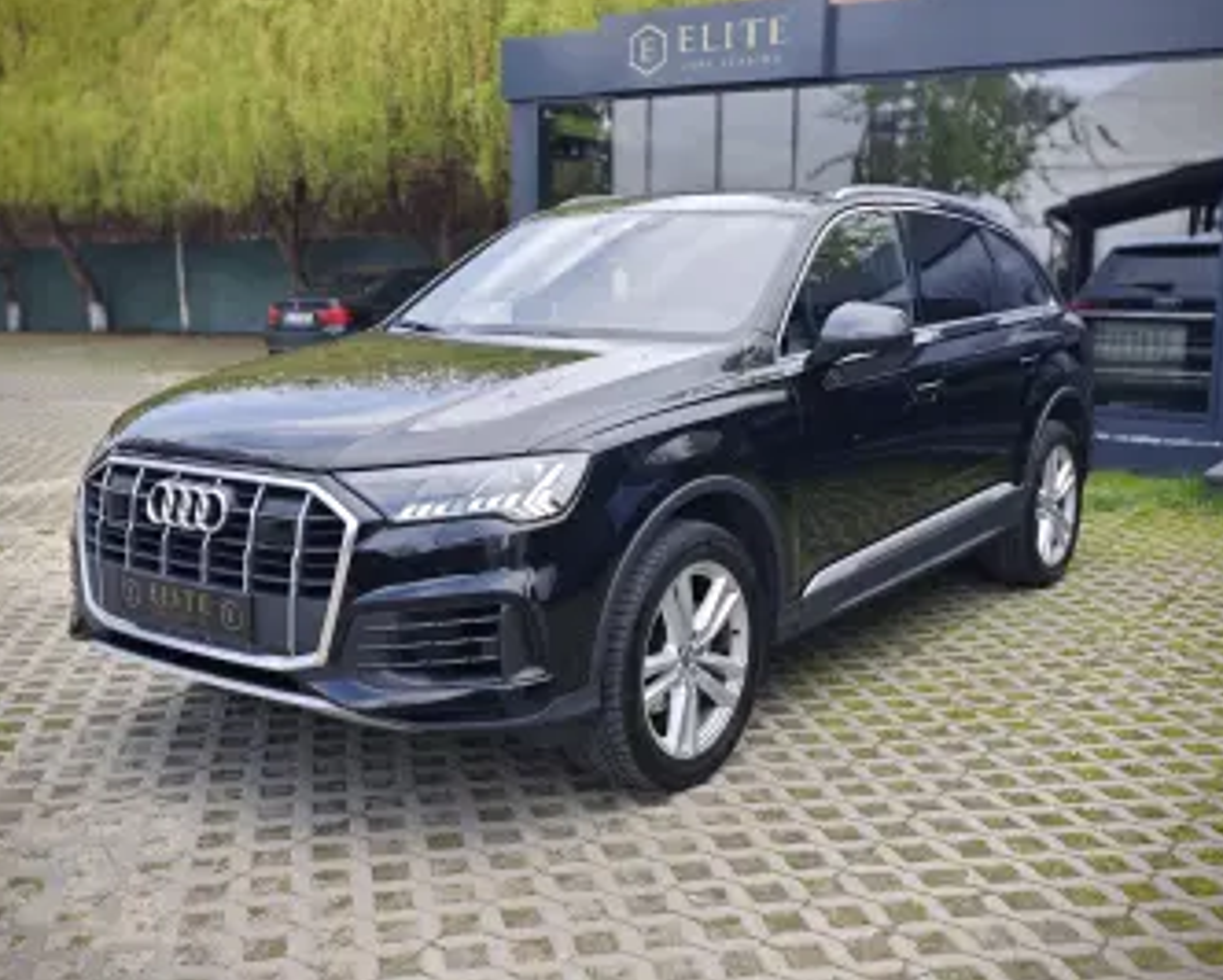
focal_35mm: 37
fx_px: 1340
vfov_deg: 40.2
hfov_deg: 49.1
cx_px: 608
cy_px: 490
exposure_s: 1/699
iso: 50
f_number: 1.4
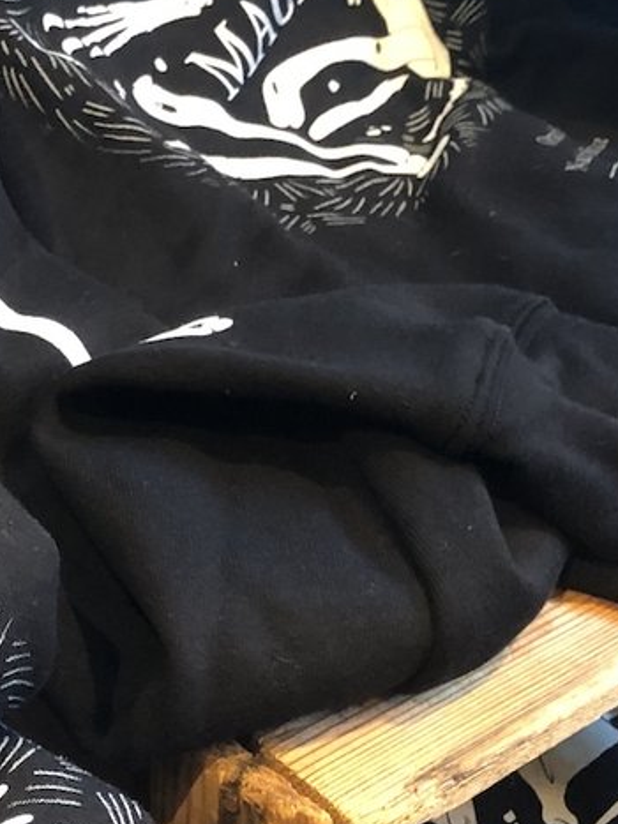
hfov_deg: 18.0
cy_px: 472
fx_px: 1905
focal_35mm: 80
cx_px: 28
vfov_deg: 24.4
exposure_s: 1/7
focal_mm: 3.99
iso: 100
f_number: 1.8
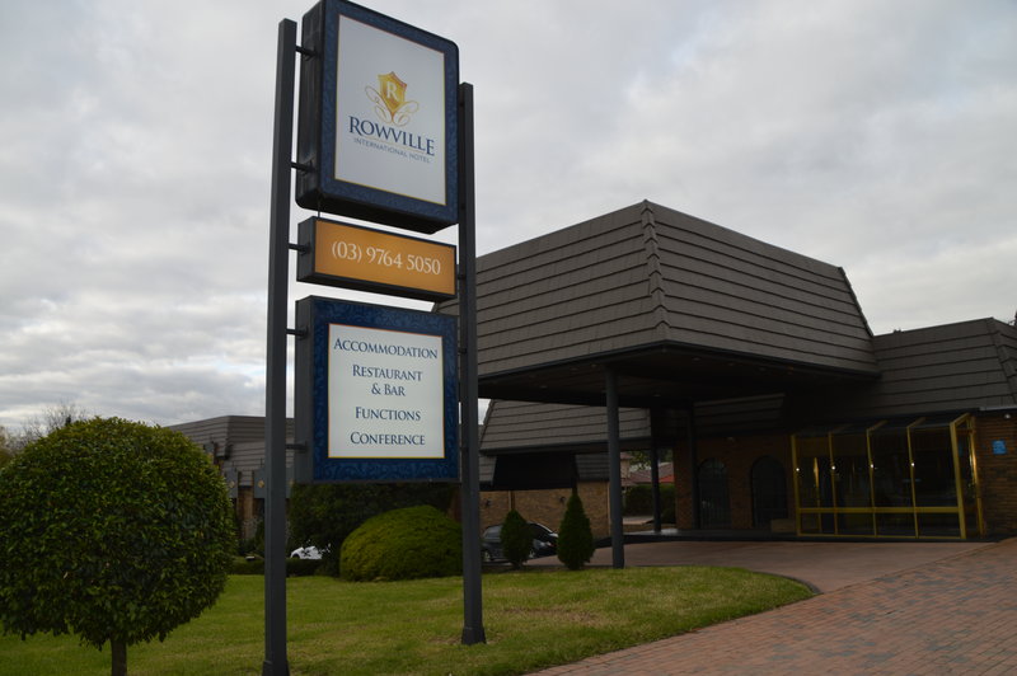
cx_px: 508
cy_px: 338
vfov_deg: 47.9
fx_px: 762
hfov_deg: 67.4
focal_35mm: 27
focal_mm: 18
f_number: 5.6
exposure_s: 1/200
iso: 100
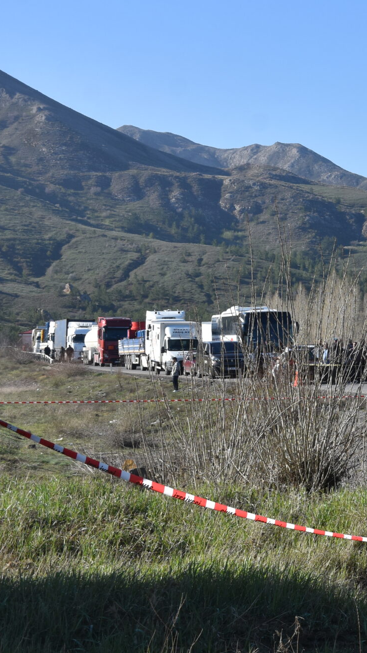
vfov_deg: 21.8
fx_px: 1696
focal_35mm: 98
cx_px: 617
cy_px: 293
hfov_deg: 11.6
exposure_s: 1/500
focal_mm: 32
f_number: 8
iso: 200
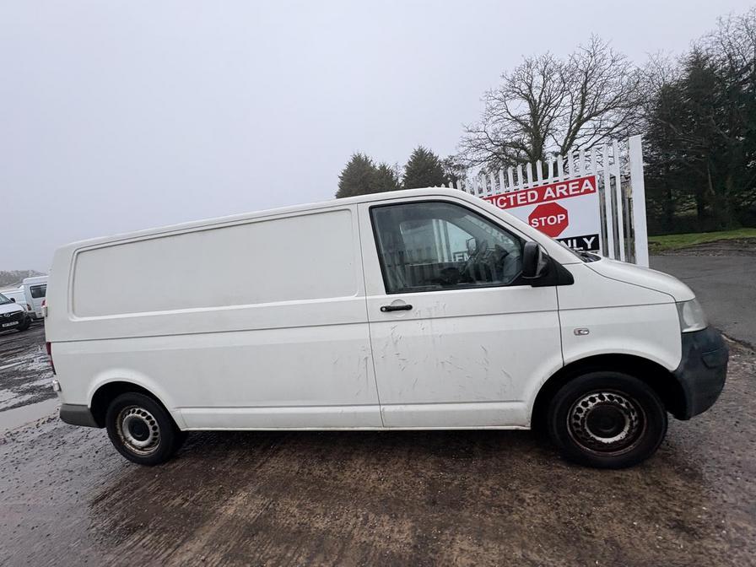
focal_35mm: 14
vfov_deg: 85.7
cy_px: 284
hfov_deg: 102.1
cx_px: 378
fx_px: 306
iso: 50
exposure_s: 1/99
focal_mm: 2.22
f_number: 2.2
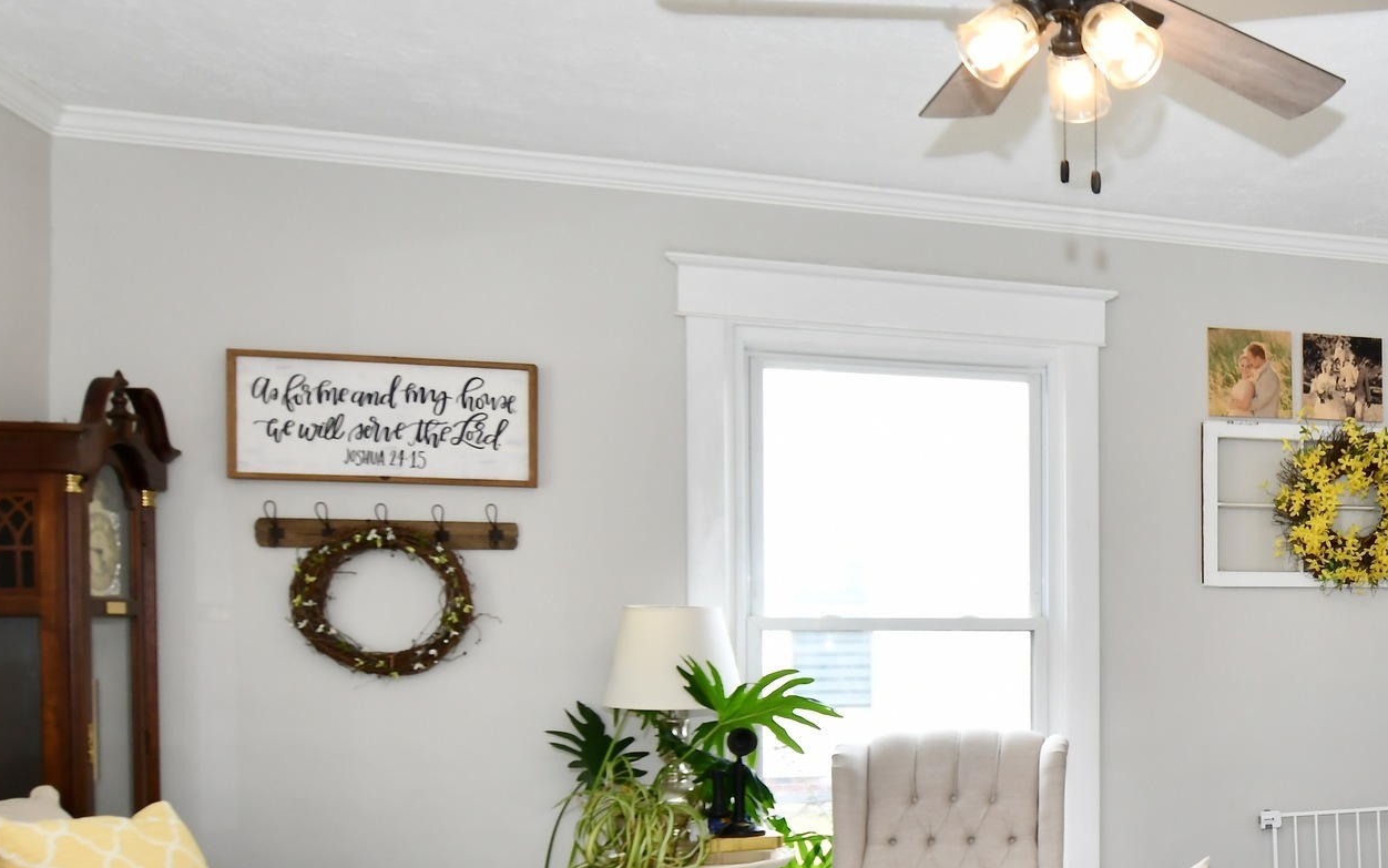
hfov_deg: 48.7
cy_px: 692
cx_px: 1280
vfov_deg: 35.2
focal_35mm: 35
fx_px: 1324
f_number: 5.6
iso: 400
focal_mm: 14
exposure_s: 1/60
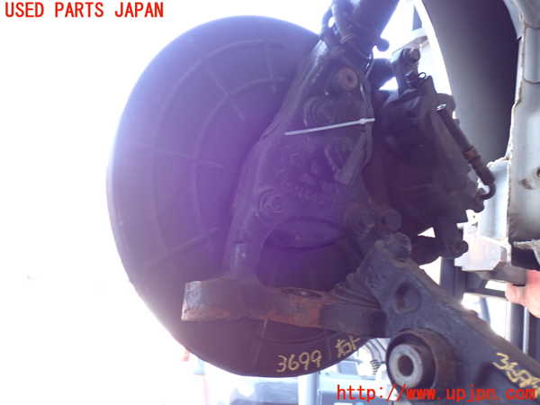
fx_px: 499
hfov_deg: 56.8
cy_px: 202
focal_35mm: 32
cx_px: 270
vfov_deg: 44.2
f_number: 2.4
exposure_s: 1/30
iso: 250
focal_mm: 5.79
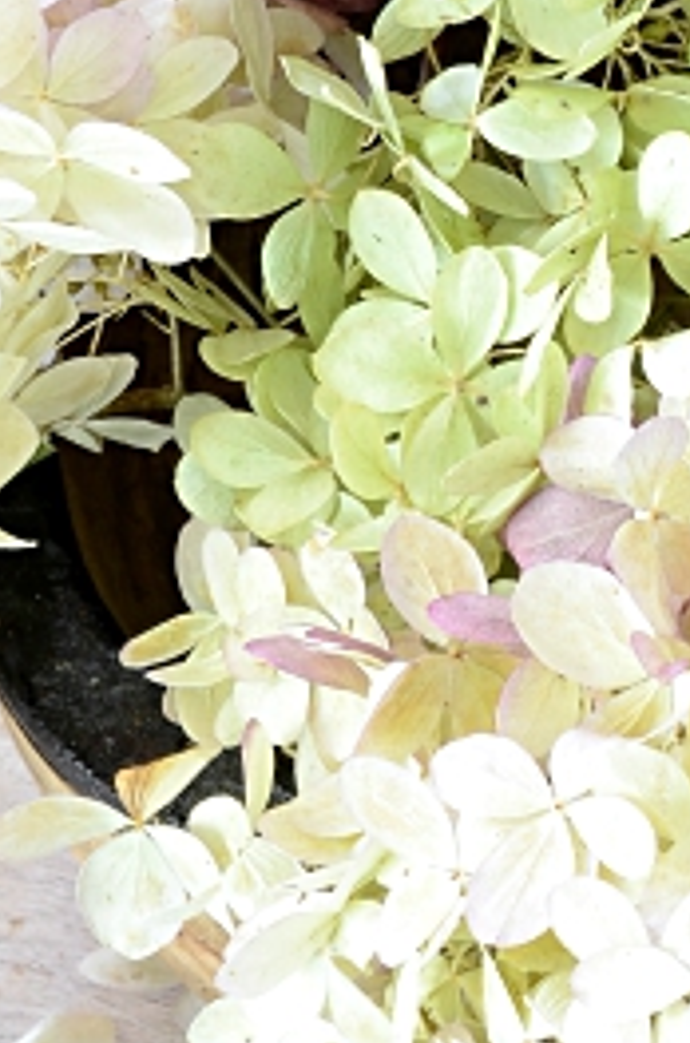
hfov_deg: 5.6
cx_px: 1269
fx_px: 6965
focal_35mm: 241
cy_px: 240
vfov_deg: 8.5
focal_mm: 40
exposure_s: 10
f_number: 13
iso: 200
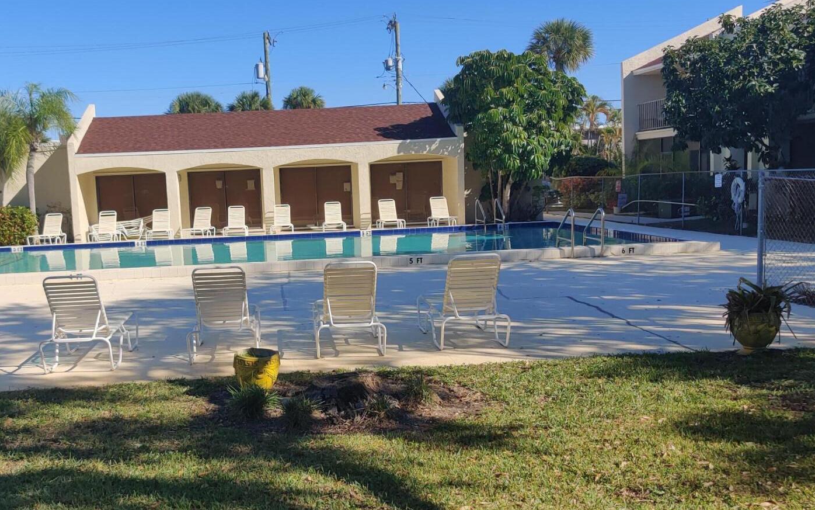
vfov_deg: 31.3
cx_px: 303
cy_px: 248
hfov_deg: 47.7
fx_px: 911
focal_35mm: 41
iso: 125
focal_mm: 4.75
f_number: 1.65
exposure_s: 1/2733
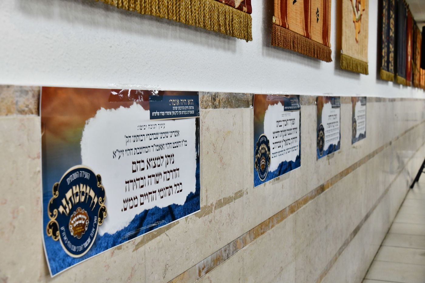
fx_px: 614
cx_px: 212
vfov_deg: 26.0
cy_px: 142
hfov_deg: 38.2
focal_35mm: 52
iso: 1000
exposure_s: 1/125
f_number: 6.3
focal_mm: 52
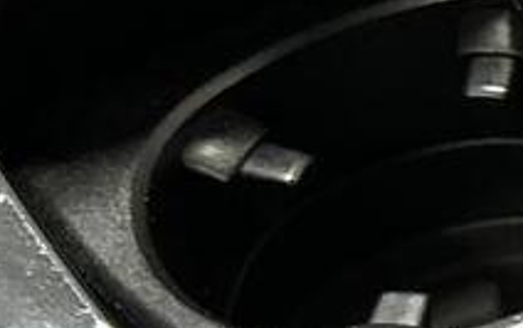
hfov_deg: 9.0
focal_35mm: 187
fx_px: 2668
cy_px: 178
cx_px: 1606
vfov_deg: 7.0
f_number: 1.5
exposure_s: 1/49
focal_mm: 5.7
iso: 500
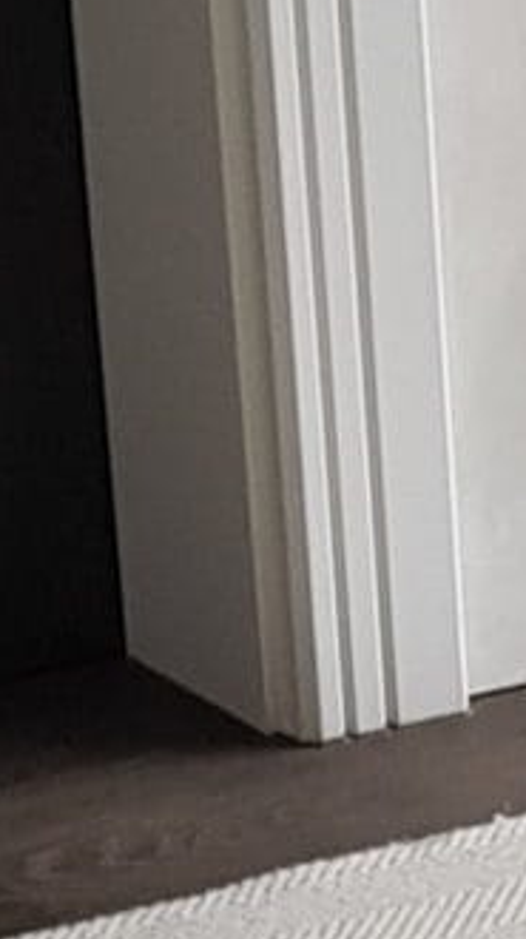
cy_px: 1366
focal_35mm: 220
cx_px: 1197
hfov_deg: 5.4
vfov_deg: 9.6
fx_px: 5469
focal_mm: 4.3
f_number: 1.7
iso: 40
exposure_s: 1/124
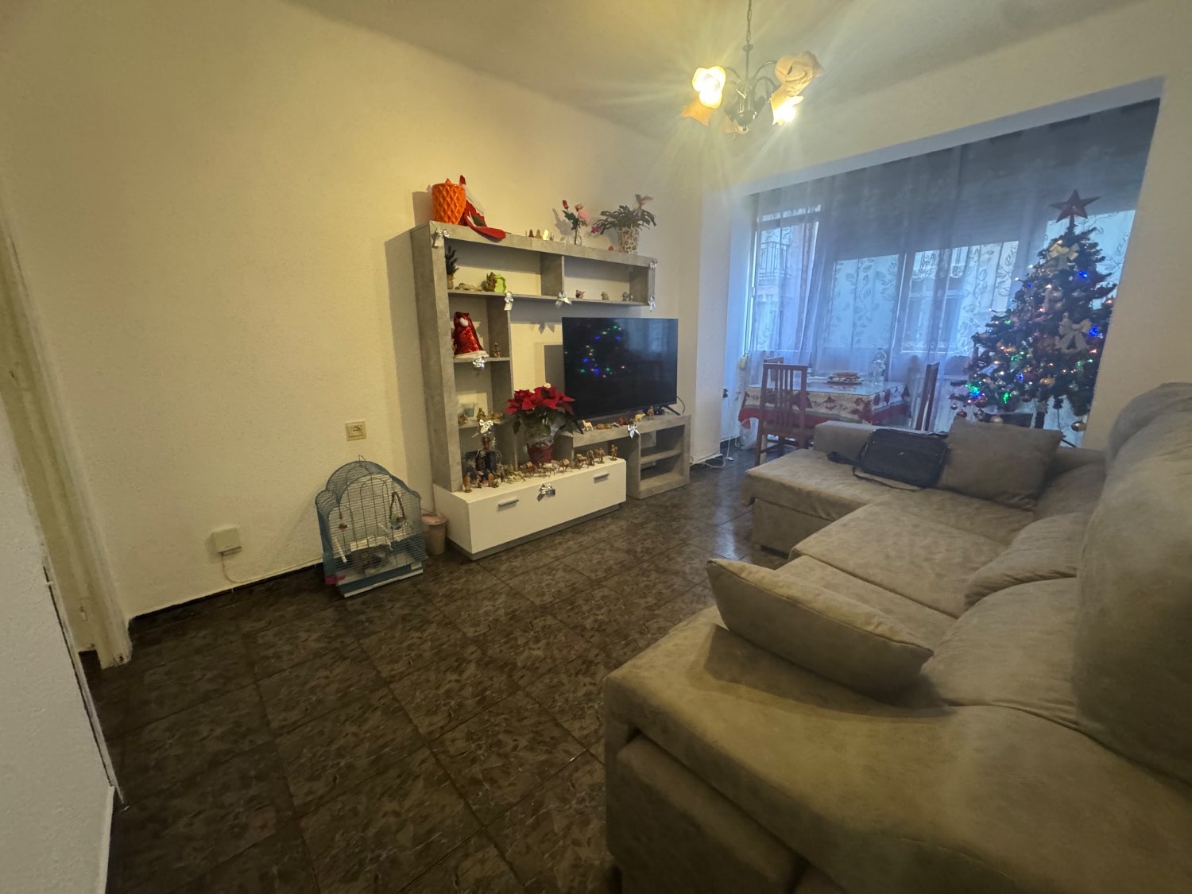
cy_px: 447
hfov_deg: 102.1
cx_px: 596
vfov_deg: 85.7
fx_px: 482
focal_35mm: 14
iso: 1000
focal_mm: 2.22
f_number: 2.2
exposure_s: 1/50
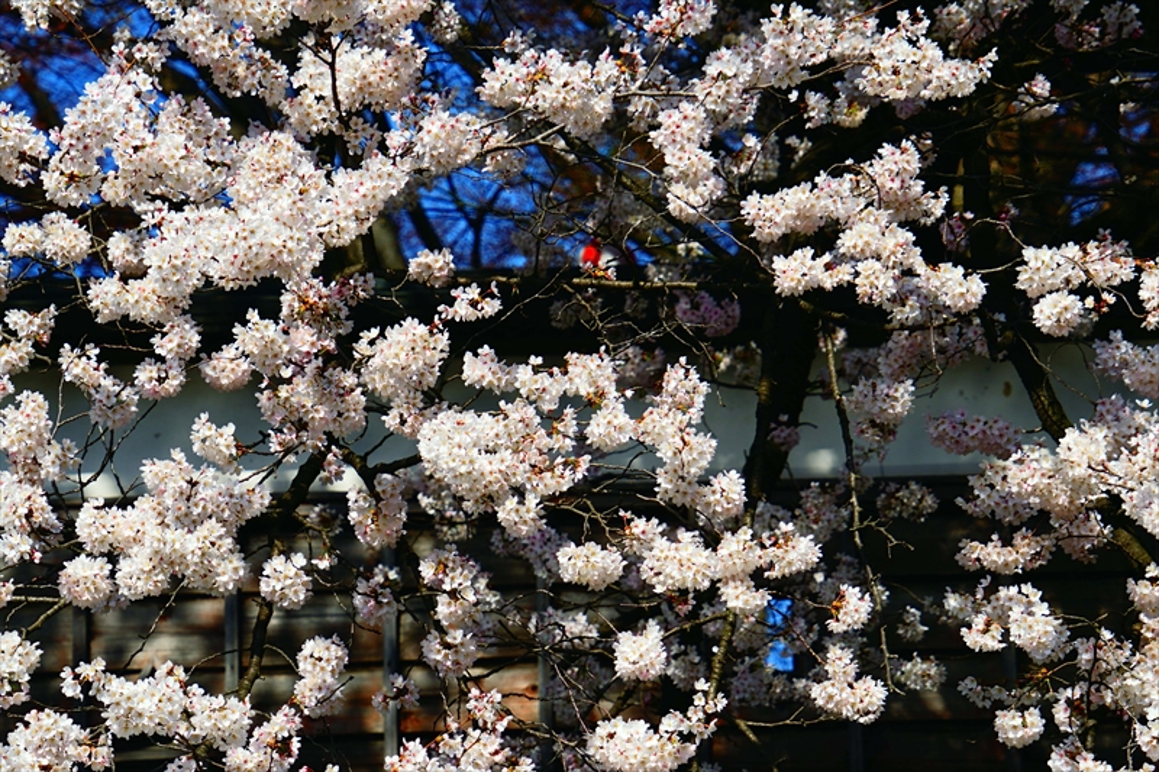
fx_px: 5987
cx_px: 580
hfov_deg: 11.1
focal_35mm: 186
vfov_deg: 7.4
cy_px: 386
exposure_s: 1/640
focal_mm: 124
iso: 100
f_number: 8
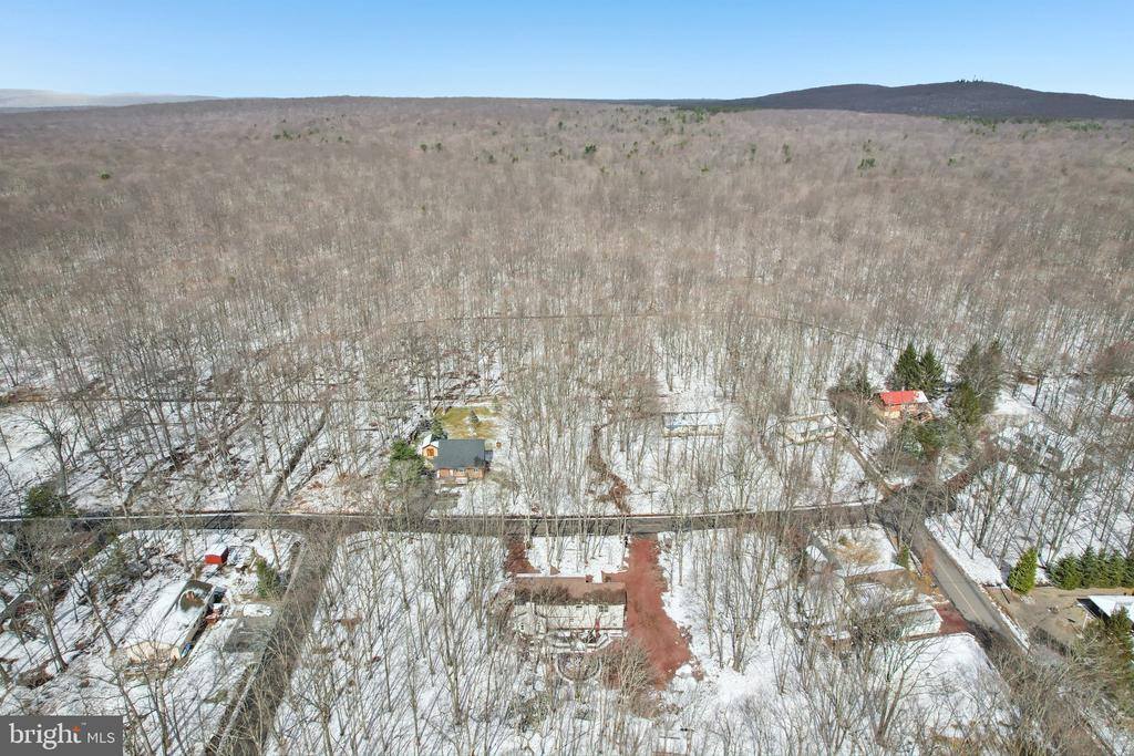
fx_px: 693
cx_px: 567
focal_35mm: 22
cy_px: 378
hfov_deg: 78.6
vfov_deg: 57.2
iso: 100
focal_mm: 8.4
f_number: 2.8
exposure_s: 1/2500
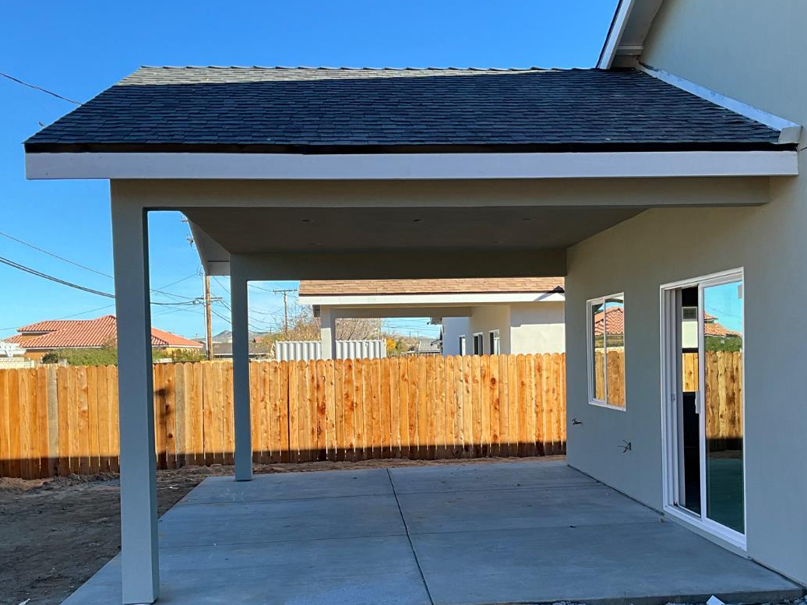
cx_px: 435
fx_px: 979
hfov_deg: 44.8
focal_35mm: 42
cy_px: 384
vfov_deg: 34.1
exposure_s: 1/683
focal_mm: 3
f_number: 1.8
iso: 25
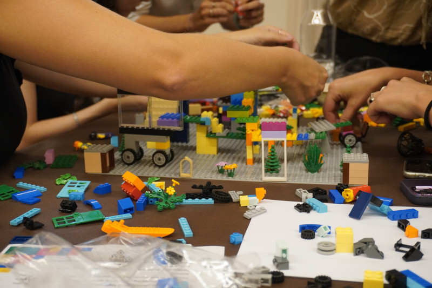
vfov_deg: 26.5
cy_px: 144
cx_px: 216
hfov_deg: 38.9
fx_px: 612
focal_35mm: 51
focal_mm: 34
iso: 1600
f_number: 5
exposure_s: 1/160
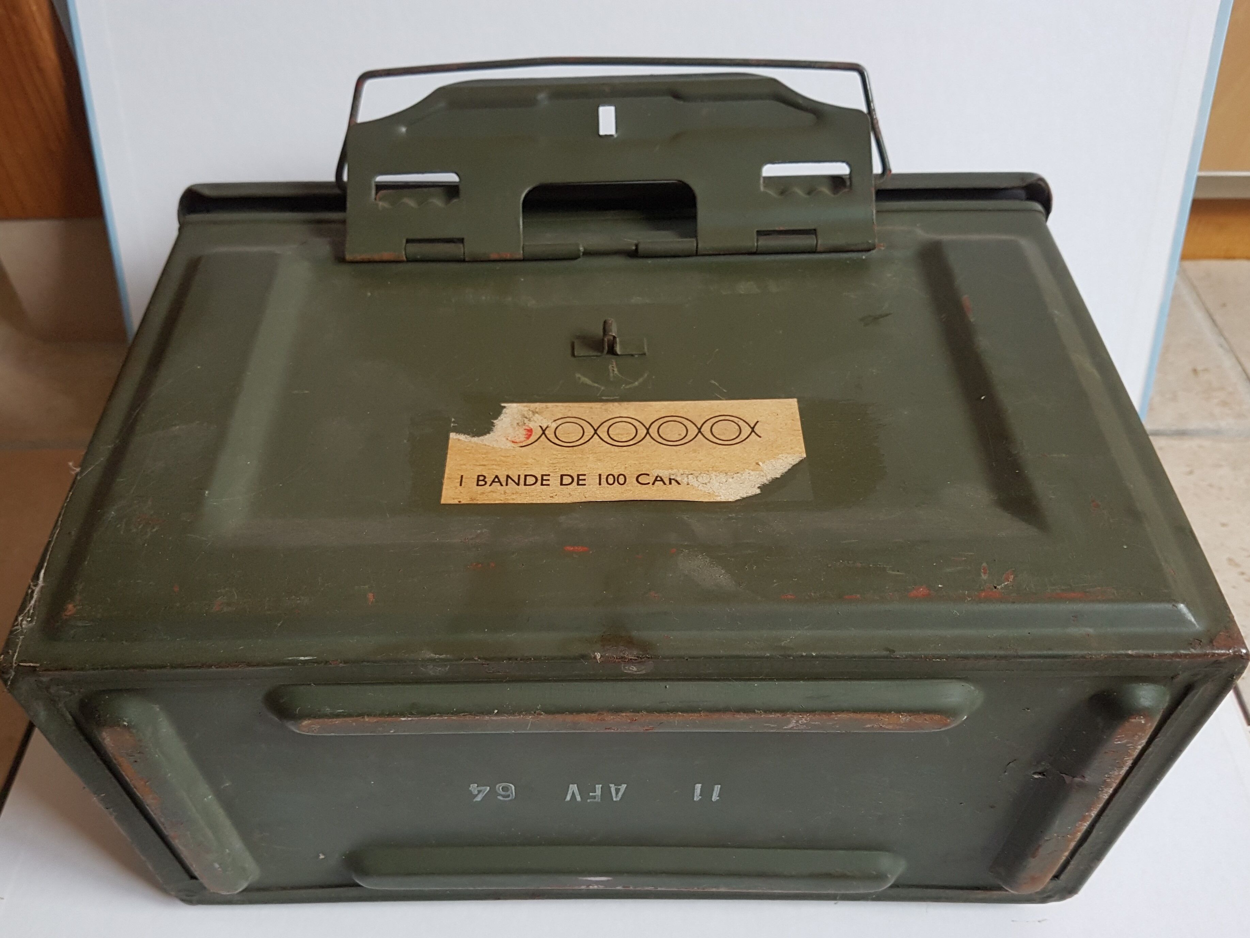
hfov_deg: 67.3
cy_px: 469
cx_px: 625
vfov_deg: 53.1
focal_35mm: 26
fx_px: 939
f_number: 1.7
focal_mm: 4.2
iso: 100
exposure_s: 1/50
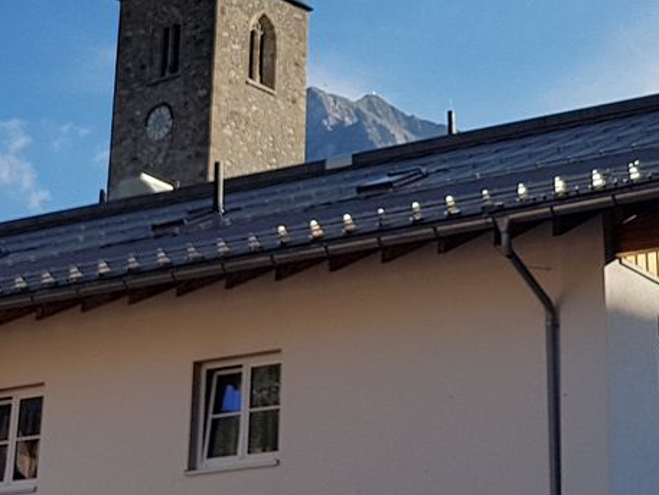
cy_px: -40
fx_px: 1733
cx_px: 513
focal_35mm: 91
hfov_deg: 21.3
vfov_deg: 15.8
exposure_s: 1/2664
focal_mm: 4.2
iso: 50
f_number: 1.7
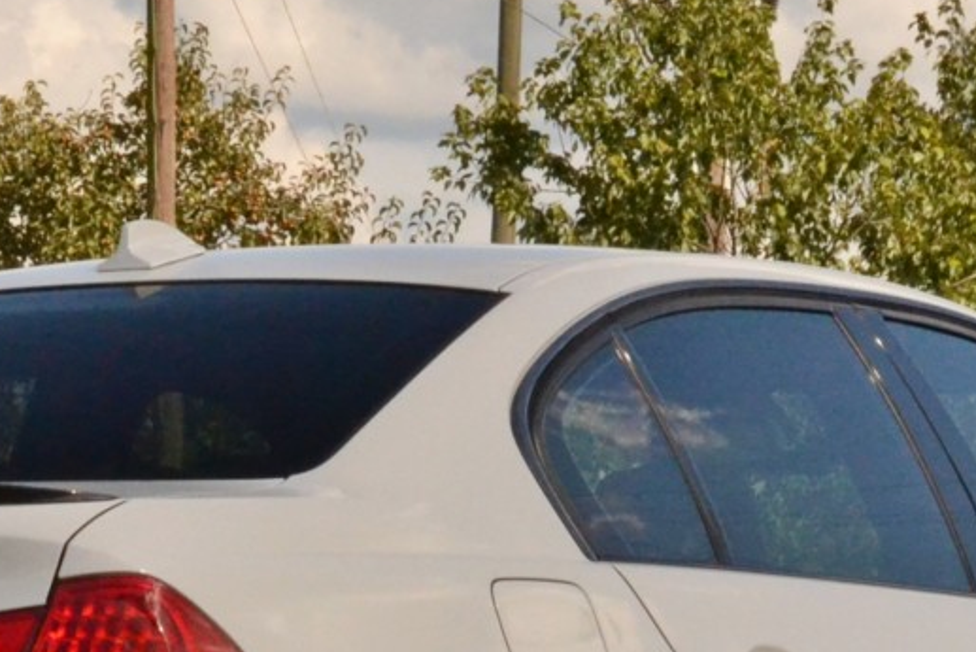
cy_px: 475
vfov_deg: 4.6
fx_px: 8054
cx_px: 757
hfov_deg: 6.9
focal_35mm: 297
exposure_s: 1/800
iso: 1600
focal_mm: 50
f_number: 14
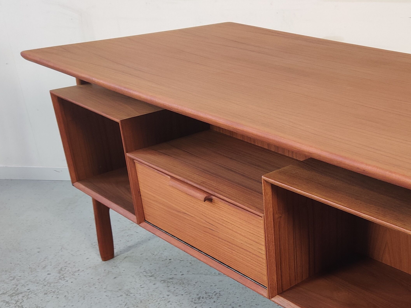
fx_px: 605
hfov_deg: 36.0
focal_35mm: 51
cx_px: 339
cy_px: 264
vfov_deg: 27.7
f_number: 1.65
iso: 160
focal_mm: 4.75
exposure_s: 1/100
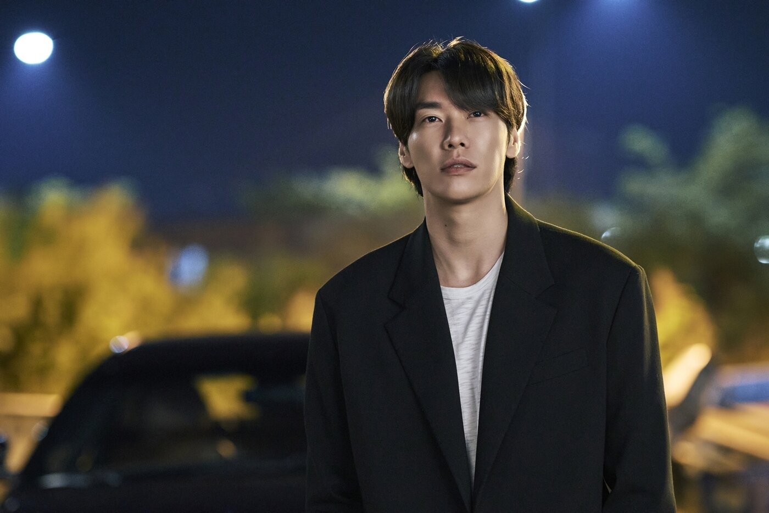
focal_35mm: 127
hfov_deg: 16.1
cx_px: 384
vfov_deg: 10.8
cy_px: 256
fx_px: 2713
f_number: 1.8
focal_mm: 85
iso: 3200
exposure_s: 1/160
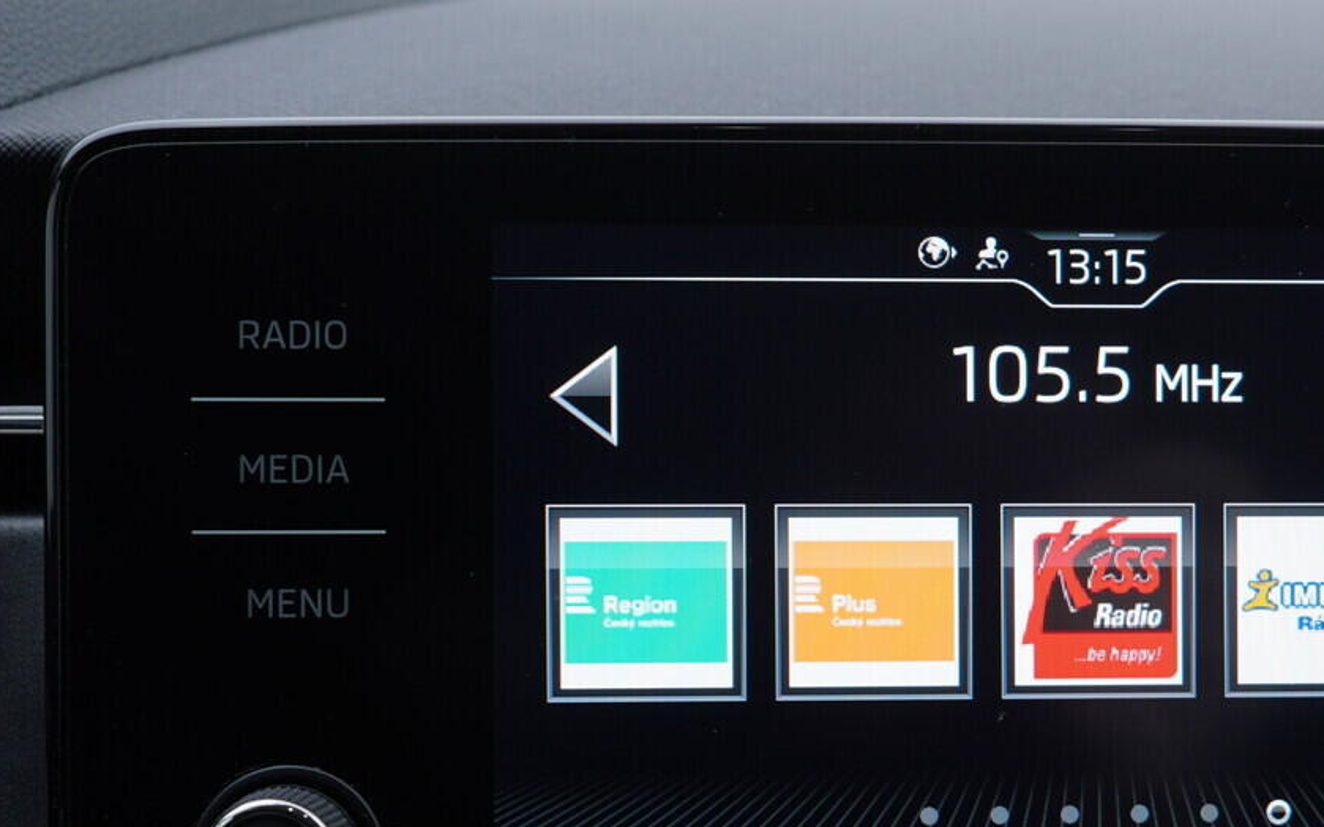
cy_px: 619
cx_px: 1068
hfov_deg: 31.6
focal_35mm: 63
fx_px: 2273
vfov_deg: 20.5
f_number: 3.2
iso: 125
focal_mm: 24
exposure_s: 1/50
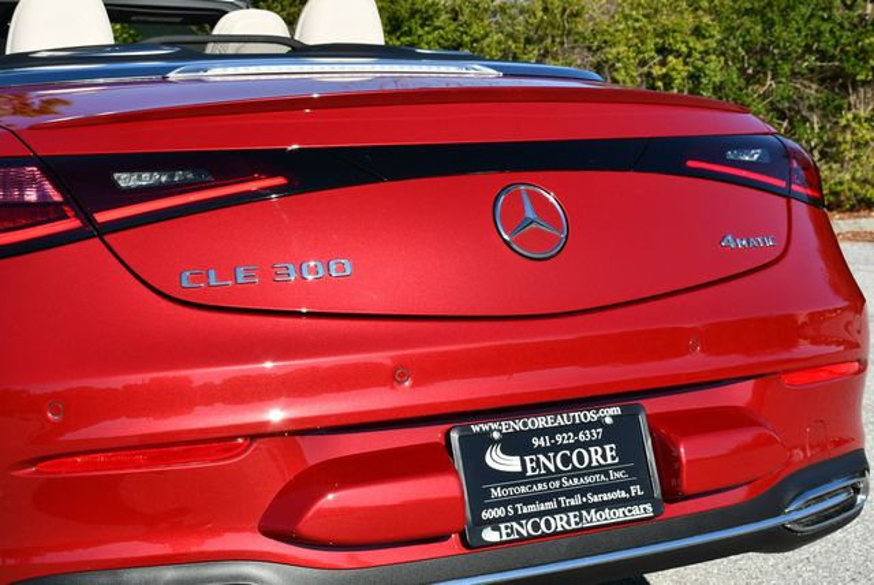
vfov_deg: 20.1
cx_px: 437
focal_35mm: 68
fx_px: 1652
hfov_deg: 29.6
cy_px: 292
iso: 100
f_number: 8
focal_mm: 34
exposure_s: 1/250
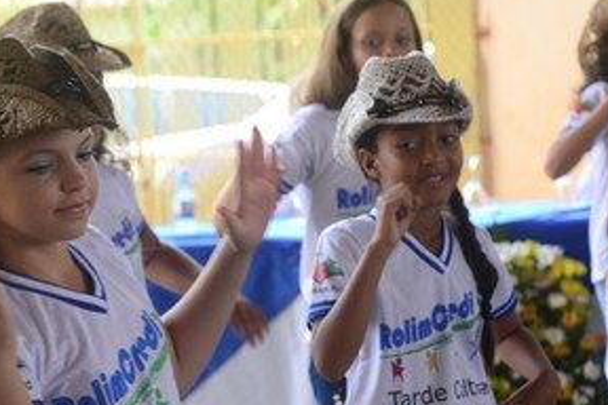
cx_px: 331
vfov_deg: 5.9
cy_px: 253
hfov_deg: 8.8
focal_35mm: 234
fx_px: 3952
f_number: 6.3
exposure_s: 1/160
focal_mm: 100
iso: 400
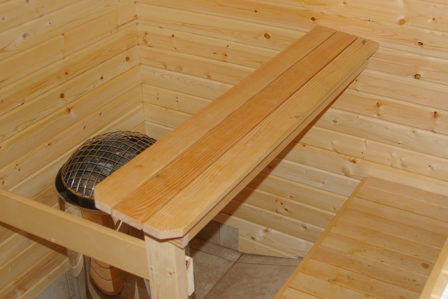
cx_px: 253
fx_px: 635
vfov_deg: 26.5
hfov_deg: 38.8
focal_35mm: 51
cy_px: 149
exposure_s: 1/45
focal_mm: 28
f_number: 3.5
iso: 200
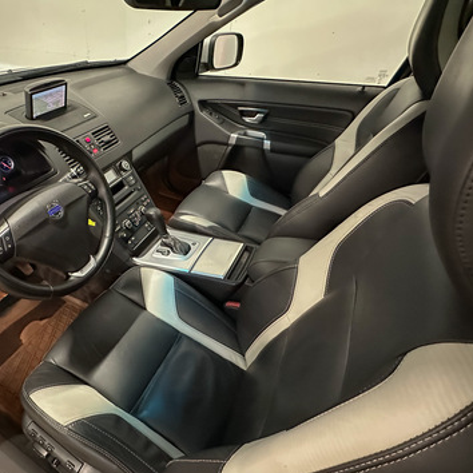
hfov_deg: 69.9
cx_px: 155
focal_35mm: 21
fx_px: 325
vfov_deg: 72.1
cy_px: 236
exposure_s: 1/34
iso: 1250
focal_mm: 2.22
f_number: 2.2
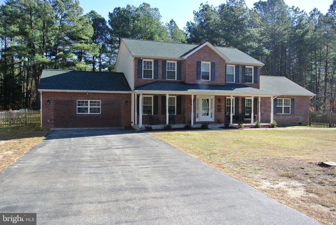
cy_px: 112
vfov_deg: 45.1
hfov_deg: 63.6
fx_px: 271
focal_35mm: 29
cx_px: 168
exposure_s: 1/320
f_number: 4
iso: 100
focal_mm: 11
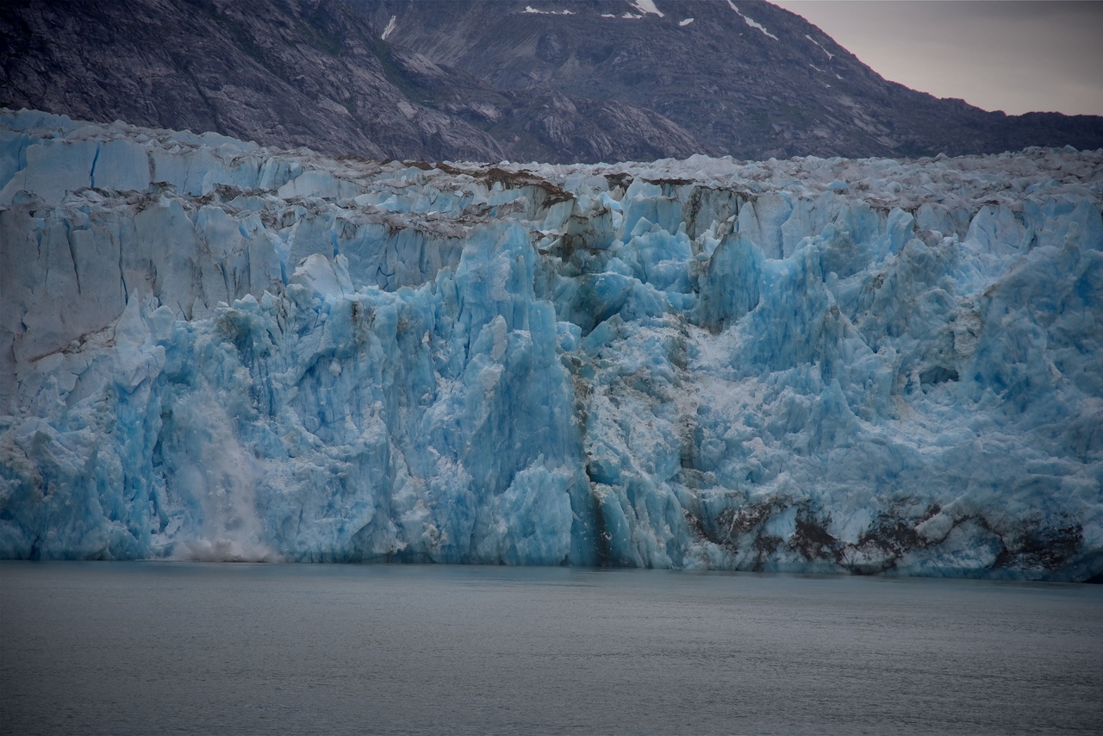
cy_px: 368
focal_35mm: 120
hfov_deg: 17.1
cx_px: 552
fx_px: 3677
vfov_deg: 11.4
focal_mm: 120
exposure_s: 1/250
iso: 160
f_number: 4
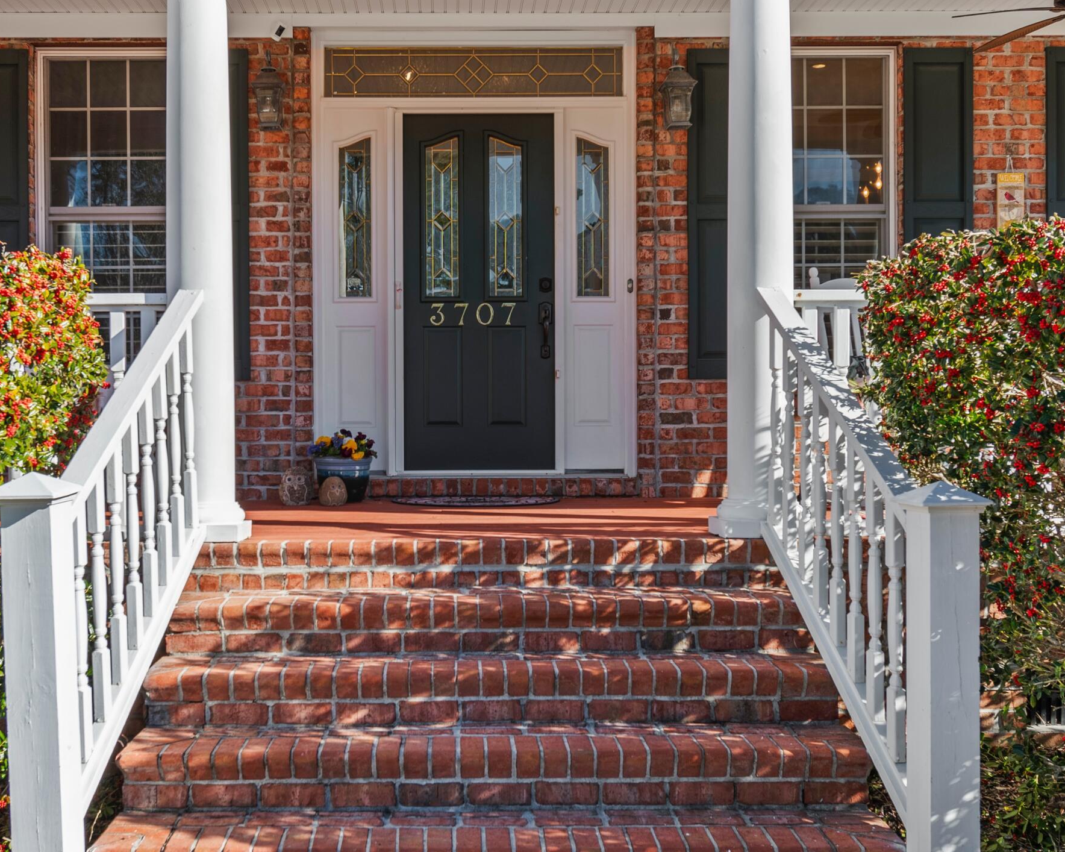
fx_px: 1355
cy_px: 418
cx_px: 471
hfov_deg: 42.8
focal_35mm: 43
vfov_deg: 34.9
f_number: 5.6
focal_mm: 18
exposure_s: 1/125
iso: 100
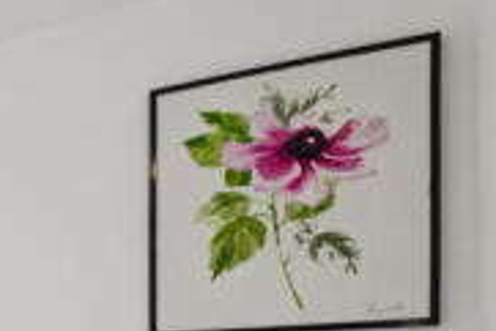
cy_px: 439
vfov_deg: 20.6
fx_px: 825
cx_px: -317
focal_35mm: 60
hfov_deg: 23.6
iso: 500
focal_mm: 11
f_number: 11
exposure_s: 1/50
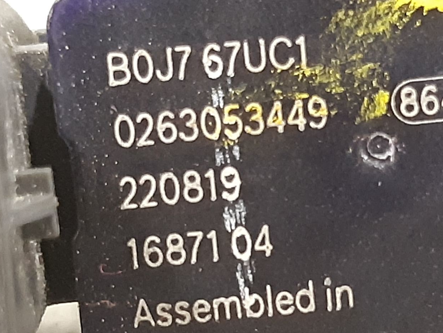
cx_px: 294
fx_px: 550
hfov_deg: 43.3
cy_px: 212
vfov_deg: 33.4
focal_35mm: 43
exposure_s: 1/20
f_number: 1.7
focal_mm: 3.93
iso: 500
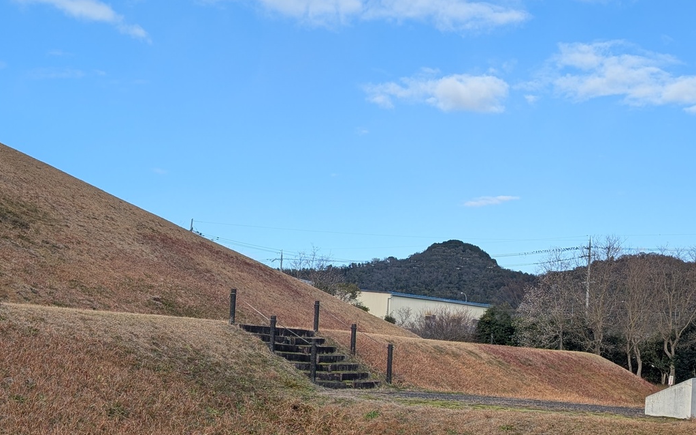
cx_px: 312
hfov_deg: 39.5
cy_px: 328
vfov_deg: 25.0
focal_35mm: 51
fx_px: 967
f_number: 1.68
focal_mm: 6.9
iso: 22
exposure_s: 1/806
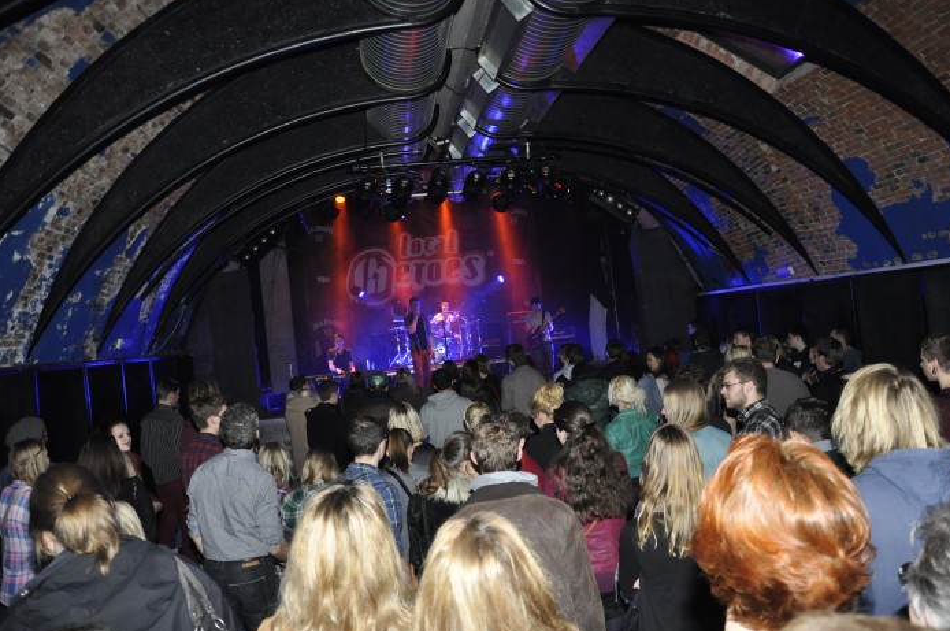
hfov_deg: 65.5
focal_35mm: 28
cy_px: 320
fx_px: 738
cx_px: 489
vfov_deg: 46.3
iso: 800
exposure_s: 1/60
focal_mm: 18
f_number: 4
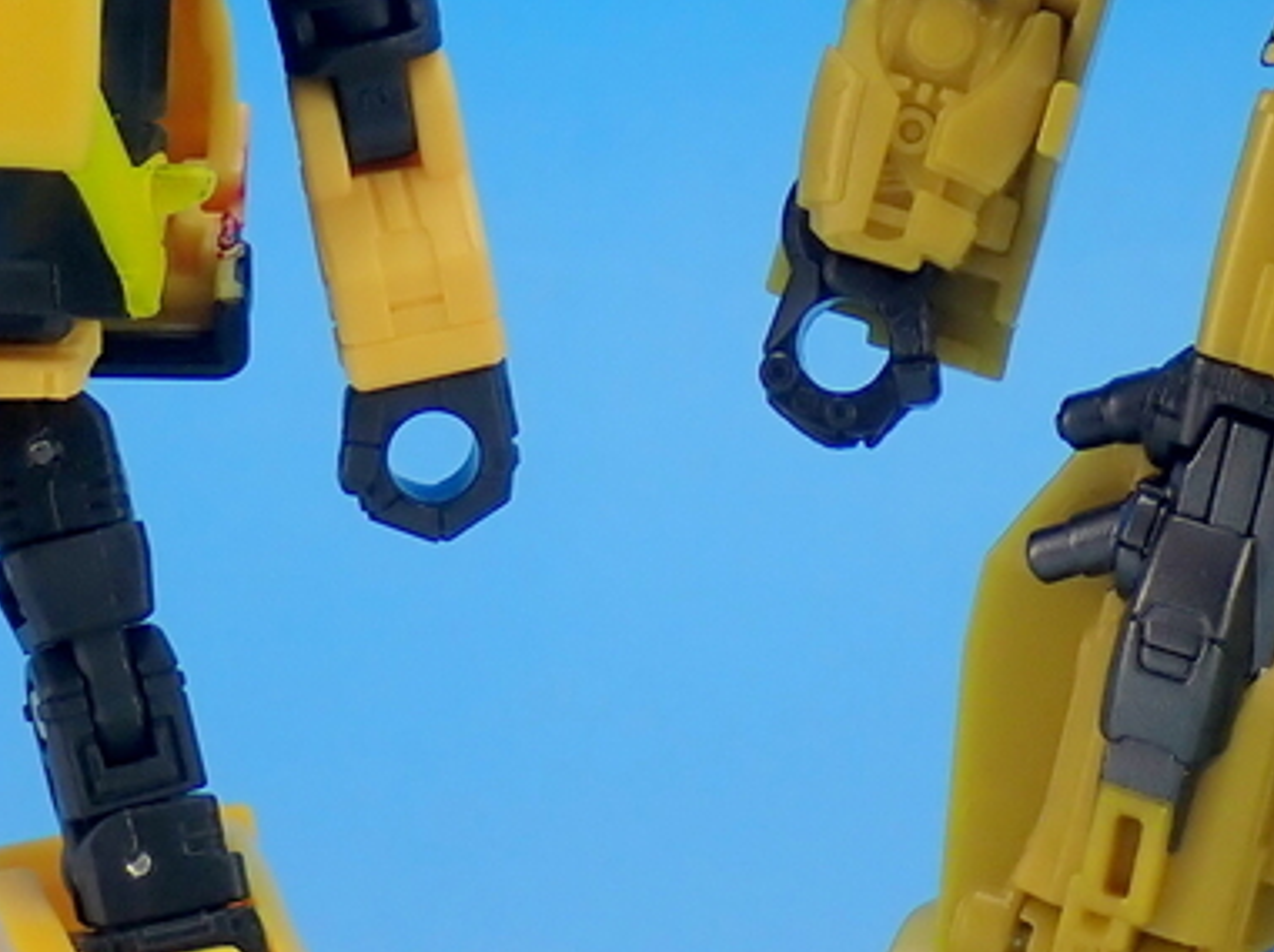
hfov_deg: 10.4
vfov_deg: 7.8
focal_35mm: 191
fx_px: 7023
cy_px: 337
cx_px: 752
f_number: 3.9
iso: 100
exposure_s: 1/20
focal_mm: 12.73
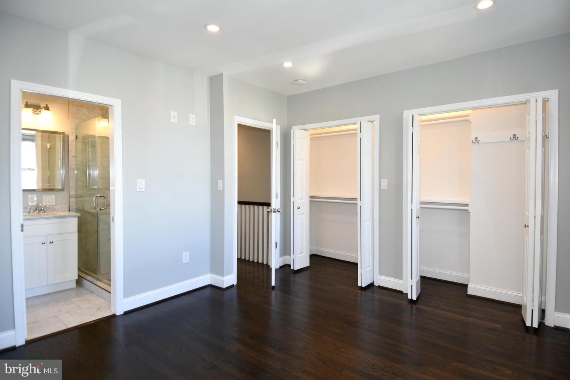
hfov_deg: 90.0
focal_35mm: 18
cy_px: 190
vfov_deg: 67.4
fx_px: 285
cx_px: 285
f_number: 4
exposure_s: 1/60
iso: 200
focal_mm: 12
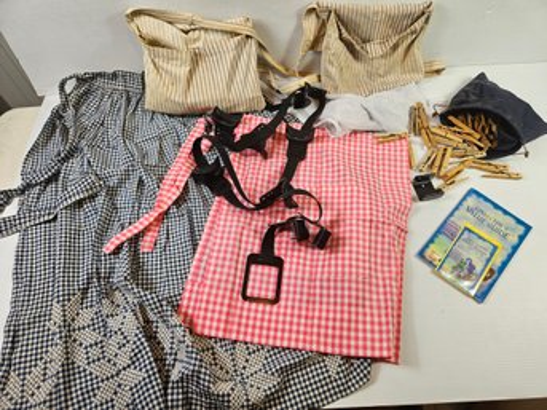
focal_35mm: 23
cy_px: 205
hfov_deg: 73.9
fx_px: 363
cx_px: 274
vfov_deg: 58.8
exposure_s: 1/120
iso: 100
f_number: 1.8
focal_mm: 5.4
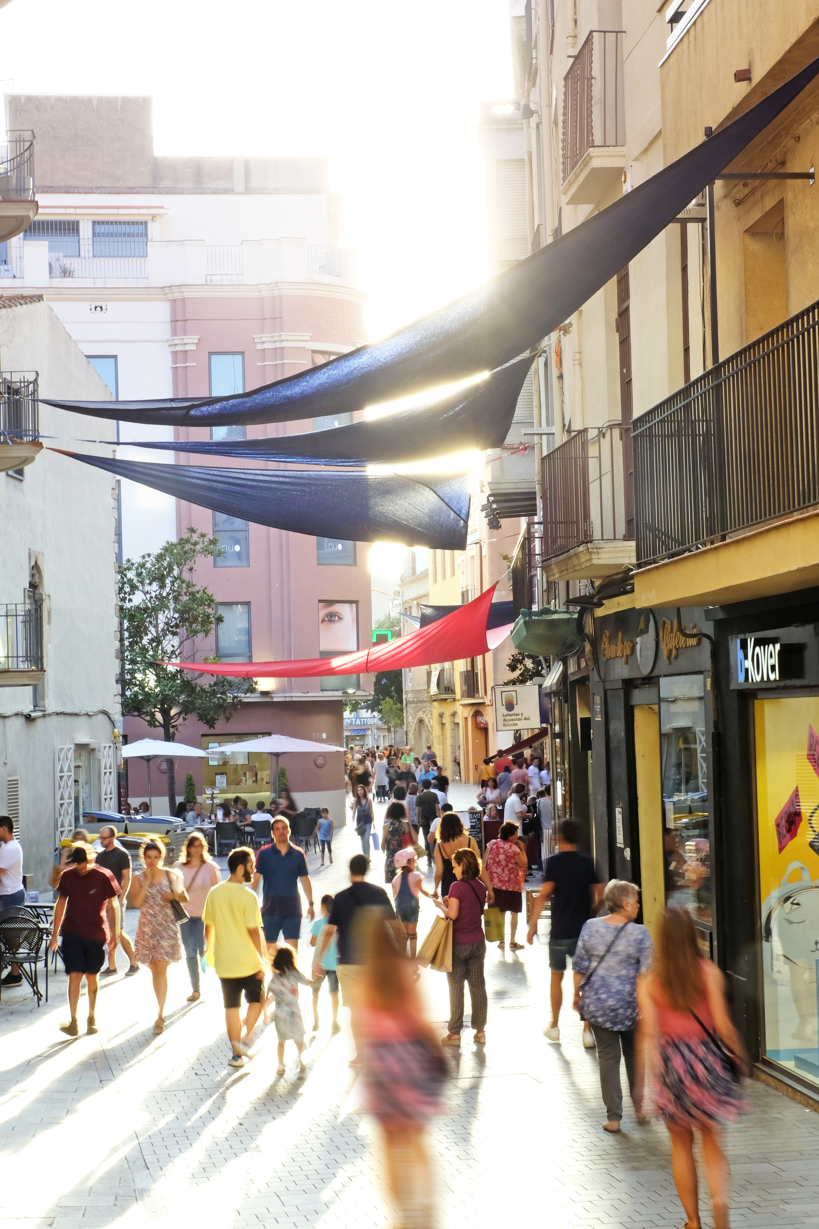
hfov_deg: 20.6
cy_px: 614
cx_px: 410
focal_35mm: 66
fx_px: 2252
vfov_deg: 30.5
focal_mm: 43.9
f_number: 22
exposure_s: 1/5.3
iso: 400
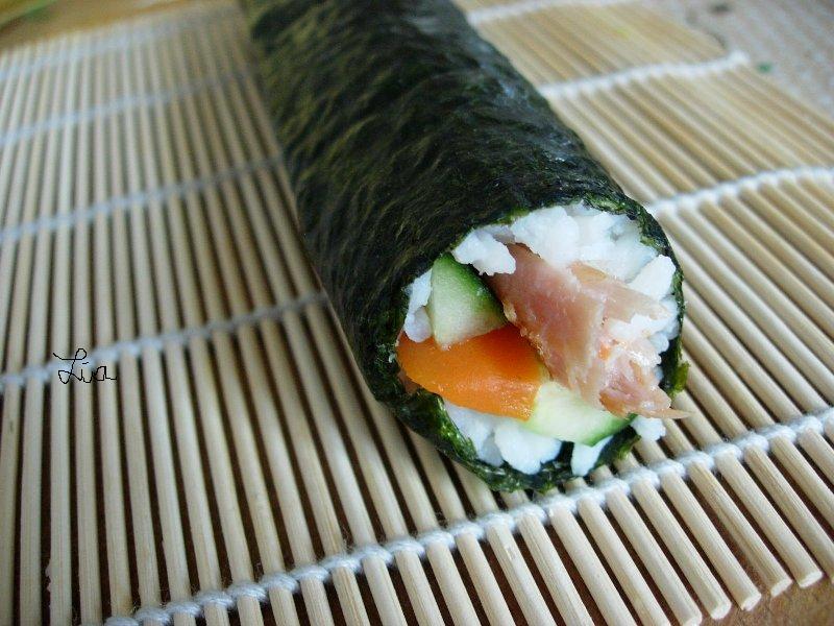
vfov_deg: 37.7
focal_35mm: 38
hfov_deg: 49.0
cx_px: 417
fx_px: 916
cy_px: 313
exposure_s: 1/21.9
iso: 200
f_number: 2.8
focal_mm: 7.8
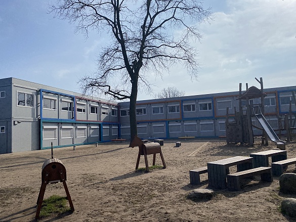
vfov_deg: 53.1
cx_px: 148
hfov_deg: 67.3
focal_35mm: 26
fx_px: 222
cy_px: 111
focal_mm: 4.25
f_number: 1.8
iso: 32
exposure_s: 1/7194
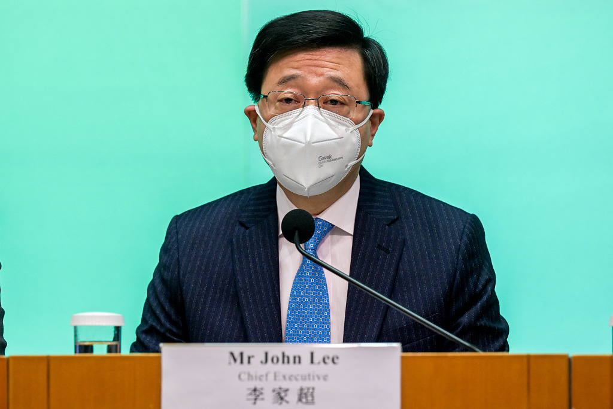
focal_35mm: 180
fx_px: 3065
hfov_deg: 11.4
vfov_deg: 7.6
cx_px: 306
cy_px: 204
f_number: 4
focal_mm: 180
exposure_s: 1/100
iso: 560
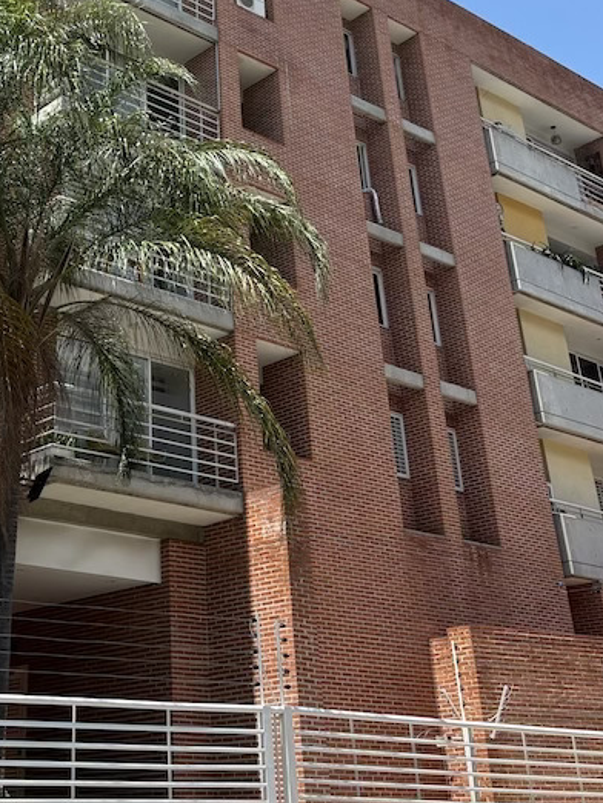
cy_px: 131
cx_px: 132
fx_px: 1184
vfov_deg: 35.9
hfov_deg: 28.1
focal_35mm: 51
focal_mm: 5.96
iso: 50
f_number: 1.6
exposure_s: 1/1706
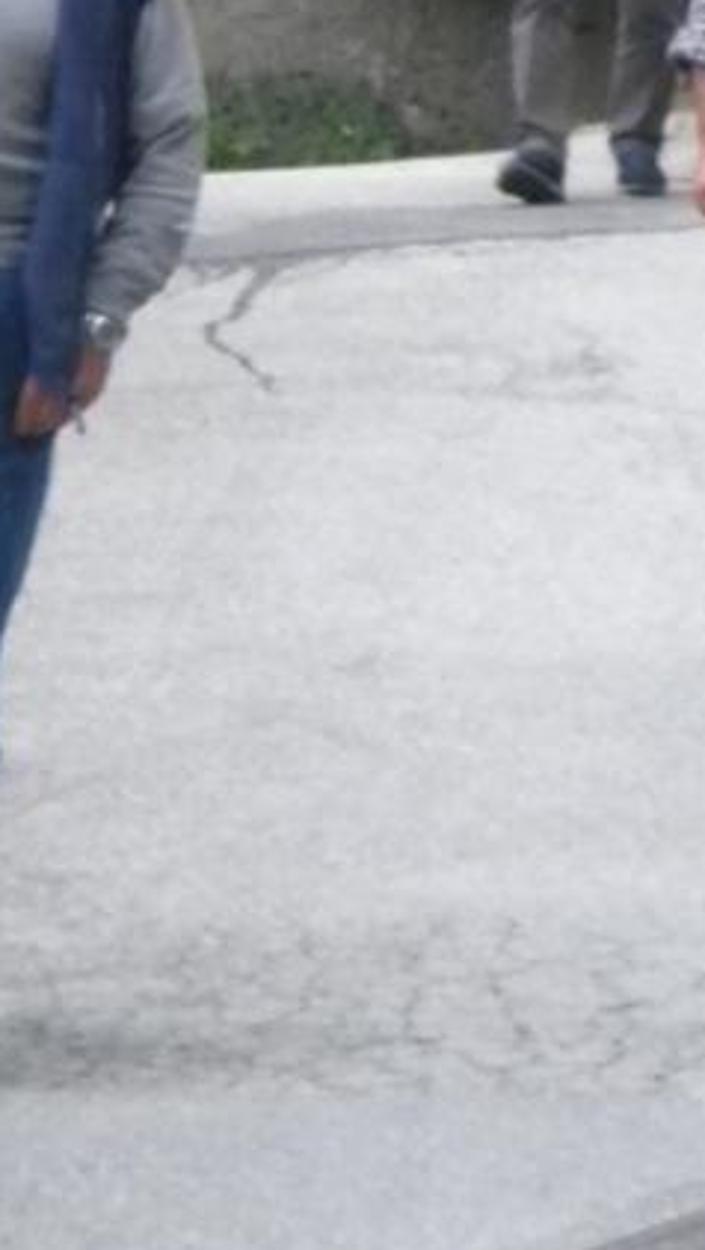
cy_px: -289
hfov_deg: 3.4
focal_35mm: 361
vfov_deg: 5.9
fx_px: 11973
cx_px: 998
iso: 400
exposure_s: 1/66.6
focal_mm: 18.9
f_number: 5.9
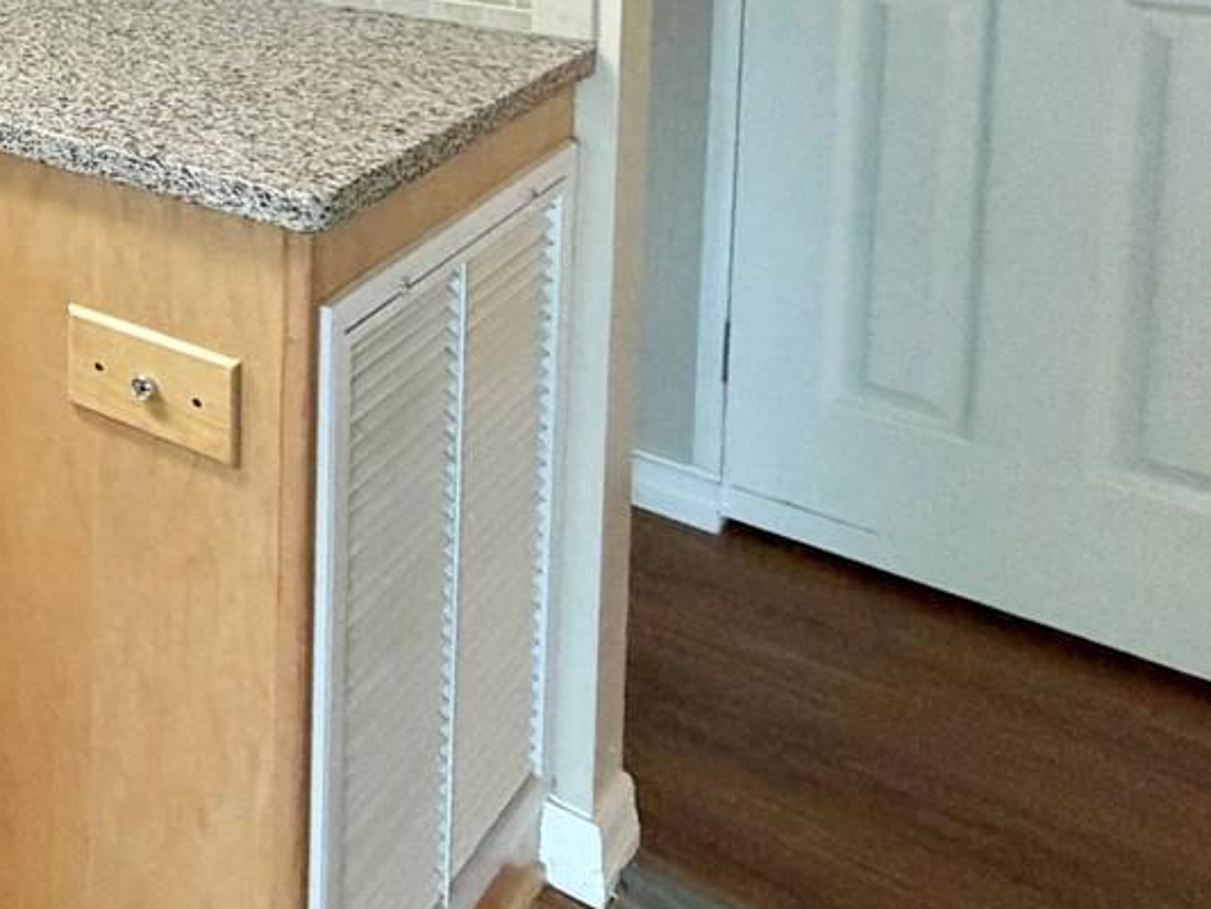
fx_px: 1470
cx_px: -504
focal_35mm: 42
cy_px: -209
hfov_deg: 30.5
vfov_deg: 29.2
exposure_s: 1/60
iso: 200
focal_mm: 2.22
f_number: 2.2
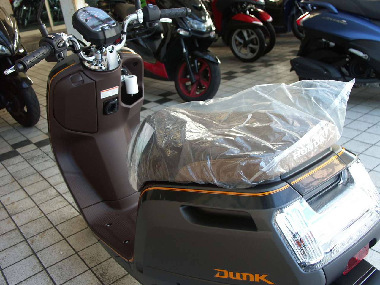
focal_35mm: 35
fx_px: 384
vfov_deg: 40.7
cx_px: 190
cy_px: 142
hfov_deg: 52.6
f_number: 2.8
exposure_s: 1/50
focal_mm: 9.02
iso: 100
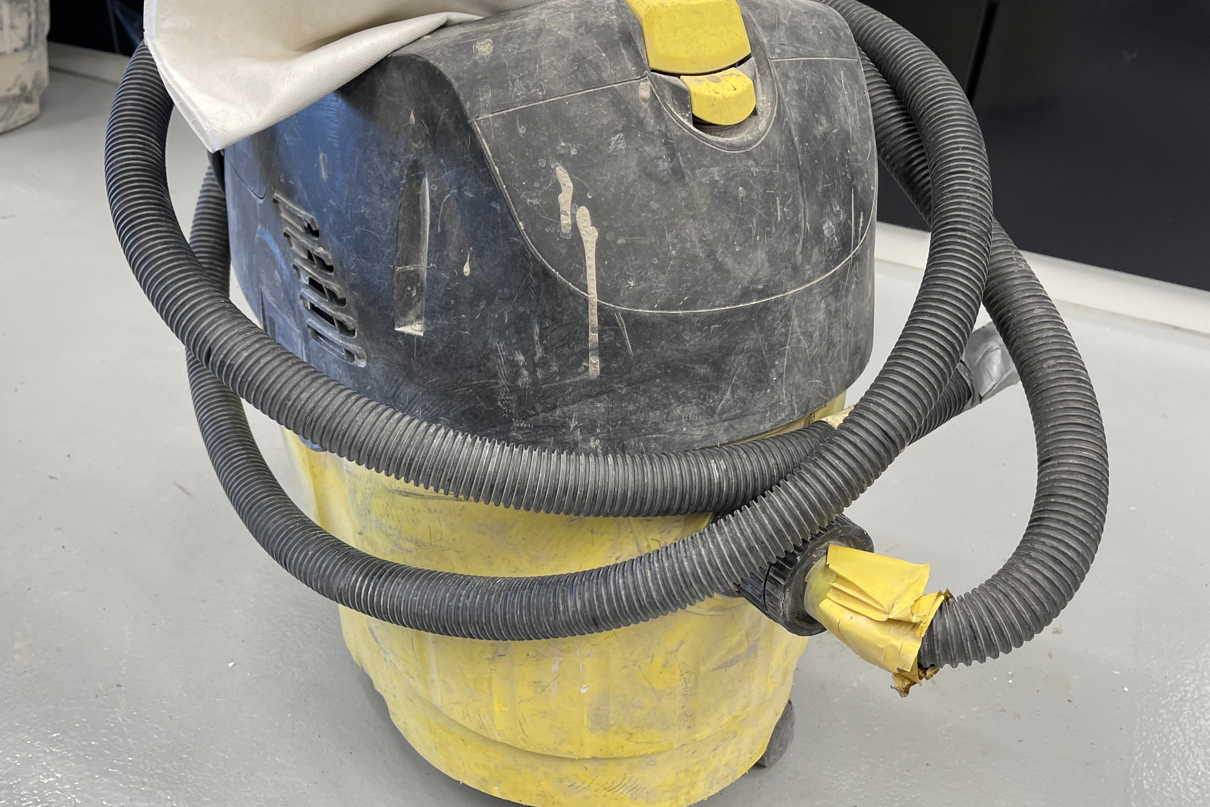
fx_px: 1008
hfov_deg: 61.9
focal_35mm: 30
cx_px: 568
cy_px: 360
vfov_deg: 43.5
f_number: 1.6
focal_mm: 5.1
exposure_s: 1/100
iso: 100
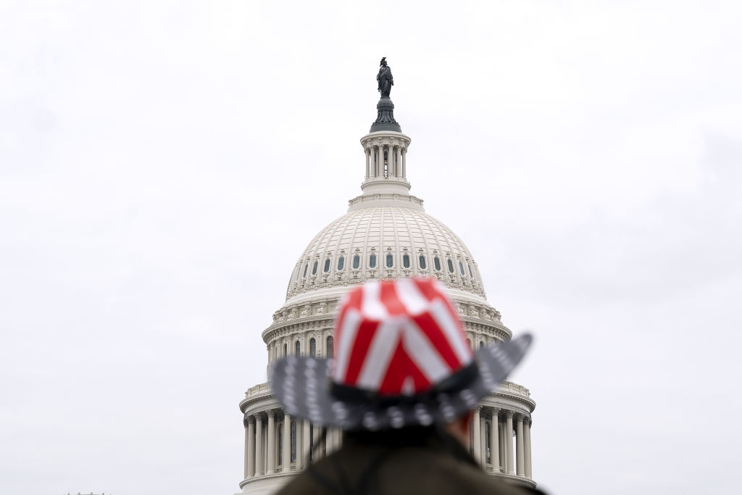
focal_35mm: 88
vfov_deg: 15.5
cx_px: 371
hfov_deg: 23.1
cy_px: 248
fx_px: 1814
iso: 125
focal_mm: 59
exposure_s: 1/320
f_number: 4.5
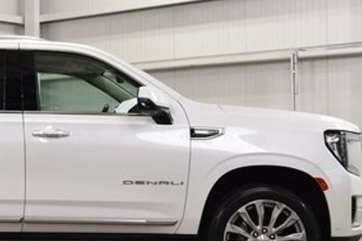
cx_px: 4
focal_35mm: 98
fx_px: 987
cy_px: 168
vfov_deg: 13.9
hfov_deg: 20.2
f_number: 8
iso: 900
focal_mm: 29
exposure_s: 1/60
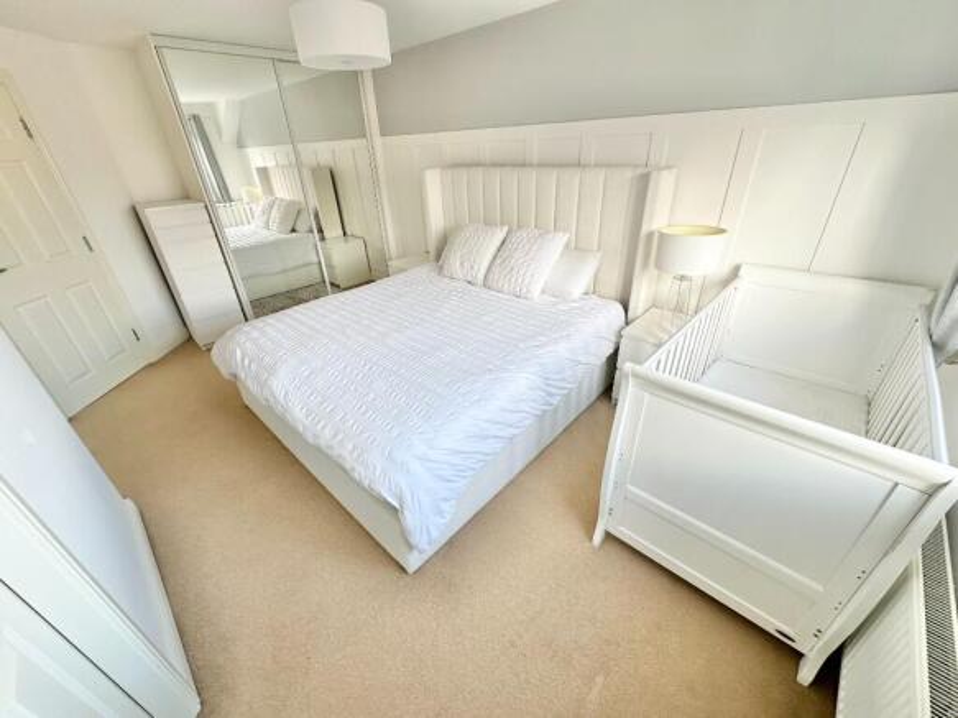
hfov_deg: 102.1
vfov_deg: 85.7
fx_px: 387
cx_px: 479
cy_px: 359
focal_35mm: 14
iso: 100
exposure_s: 1/99
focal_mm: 2.22
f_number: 2.2
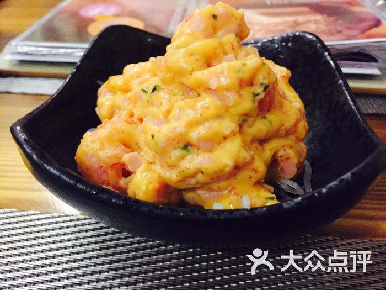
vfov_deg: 48.2
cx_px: 193
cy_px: 145
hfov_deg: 61.7
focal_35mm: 29
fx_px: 323
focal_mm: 4.15
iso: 400
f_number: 2.2
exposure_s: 1/17
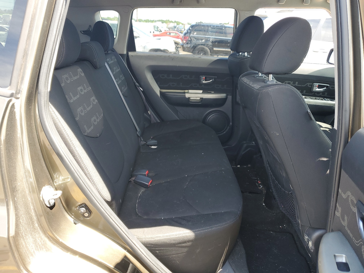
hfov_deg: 67.3
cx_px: 182
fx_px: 273
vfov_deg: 53.1
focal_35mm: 26
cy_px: 136
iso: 50
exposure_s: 1/154
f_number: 1.5
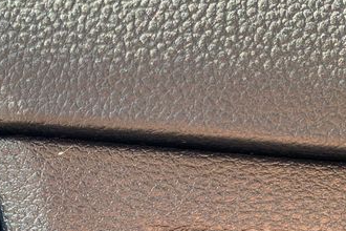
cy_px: 348
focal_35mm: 84
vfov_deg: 15.1
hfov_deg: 22.2
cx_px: -81
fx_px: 807
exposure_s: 1/72
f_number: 1.8
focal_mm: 4.25
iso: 100
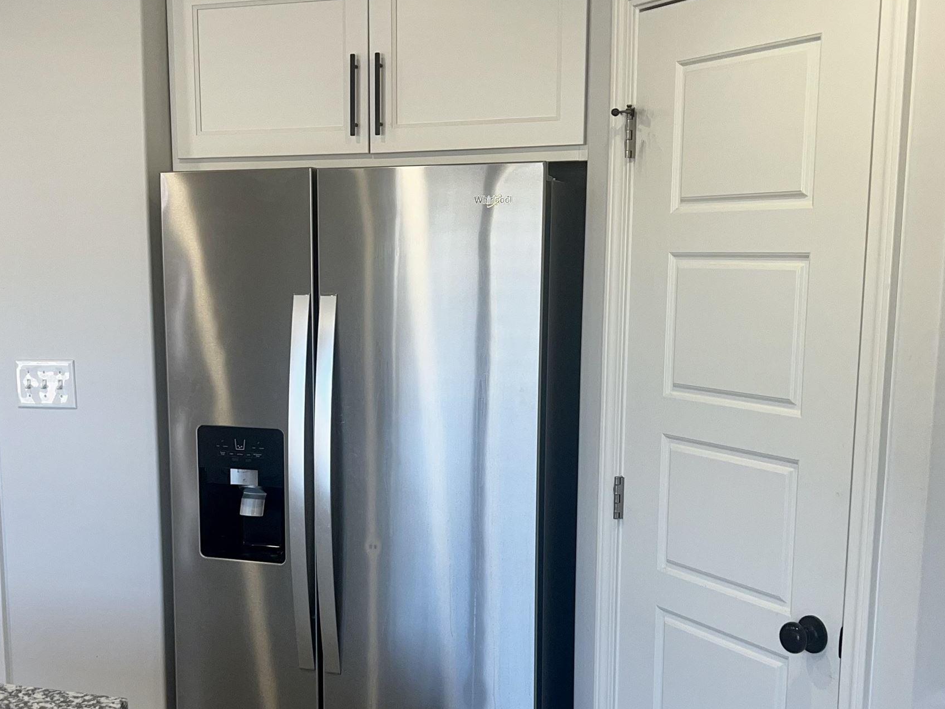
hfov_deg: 40.2
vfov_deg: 30.6
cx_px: 361
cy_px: 482
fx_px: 1283
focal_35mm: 47
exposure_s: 1/120
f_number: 1.5
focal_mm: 5.7
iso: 50
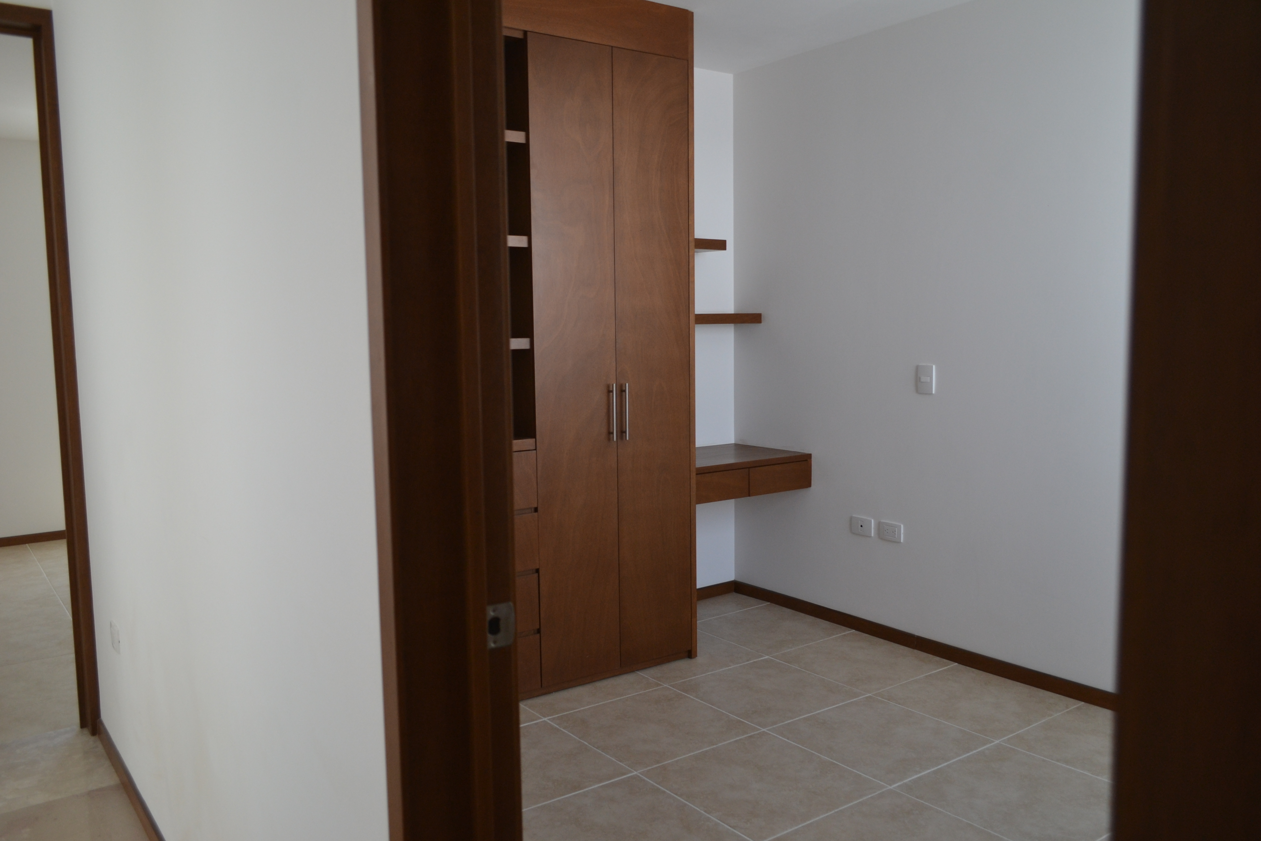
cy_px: 420
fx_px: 946
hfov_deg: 67.4
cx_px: 630
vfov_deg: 47.9
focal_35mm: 27
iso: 450
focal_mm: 18
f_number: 3.5
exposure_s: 1/500
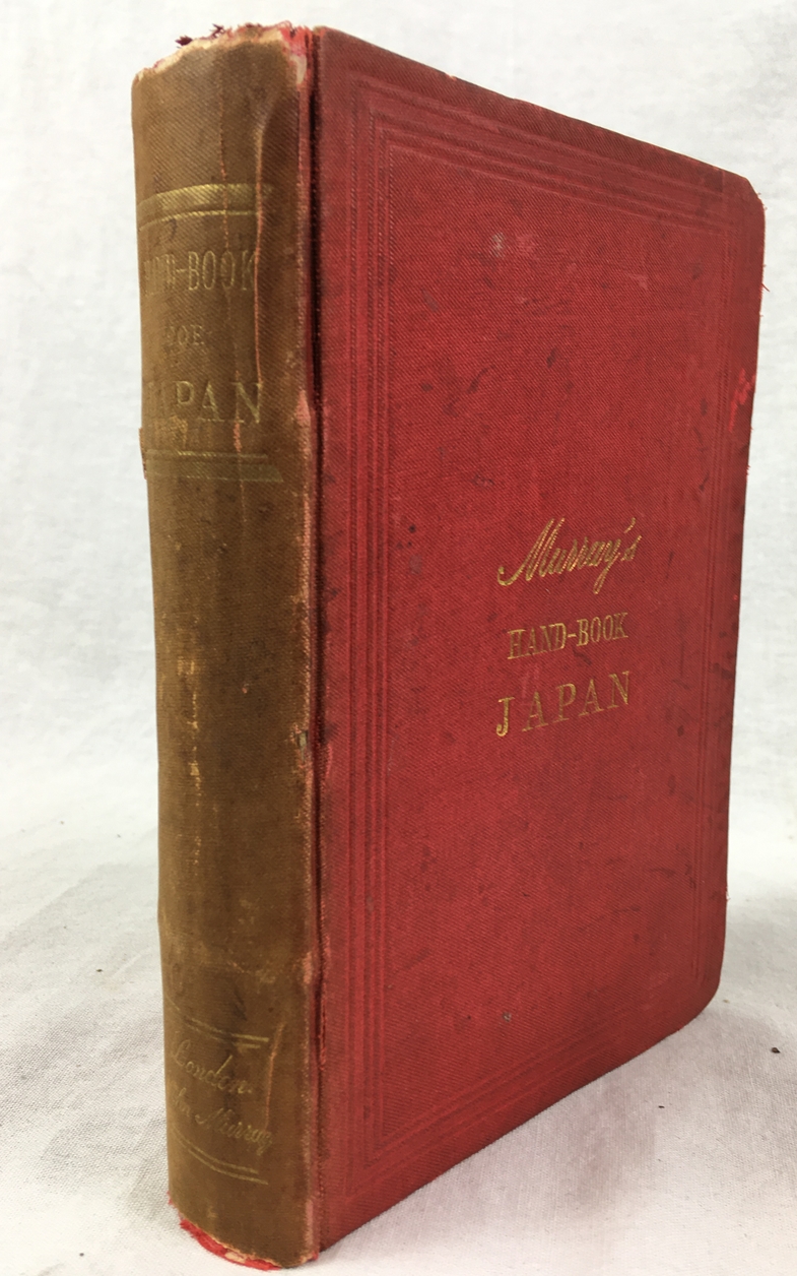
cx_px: 460
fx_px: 1077
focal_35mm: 31
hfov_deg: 40.5
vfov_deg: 61.2
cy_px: 642
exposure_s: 1/60
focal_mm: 4.15
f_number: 2.2
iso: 32
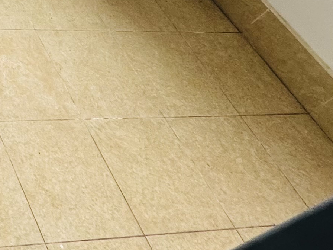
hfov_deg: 22.0
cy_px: -186
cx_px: -235
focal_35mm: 63
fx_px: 606
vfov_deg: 18.7
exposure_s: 1/99
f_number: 2.2
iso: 64
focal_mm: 2.22
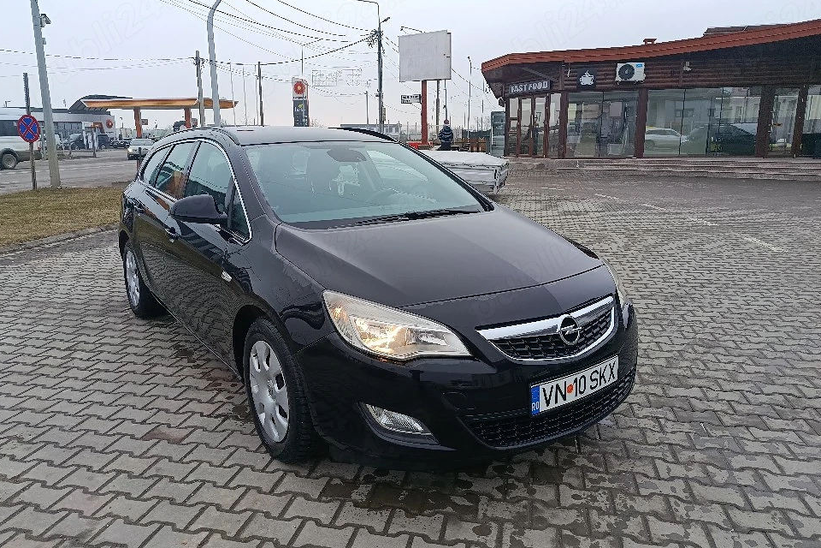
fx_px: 593
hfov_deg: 69.4
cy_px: 259
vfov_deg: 49.5
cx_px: 396
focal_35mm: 26
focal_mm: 5.24
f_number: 1.7
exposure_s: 1/208
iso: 50
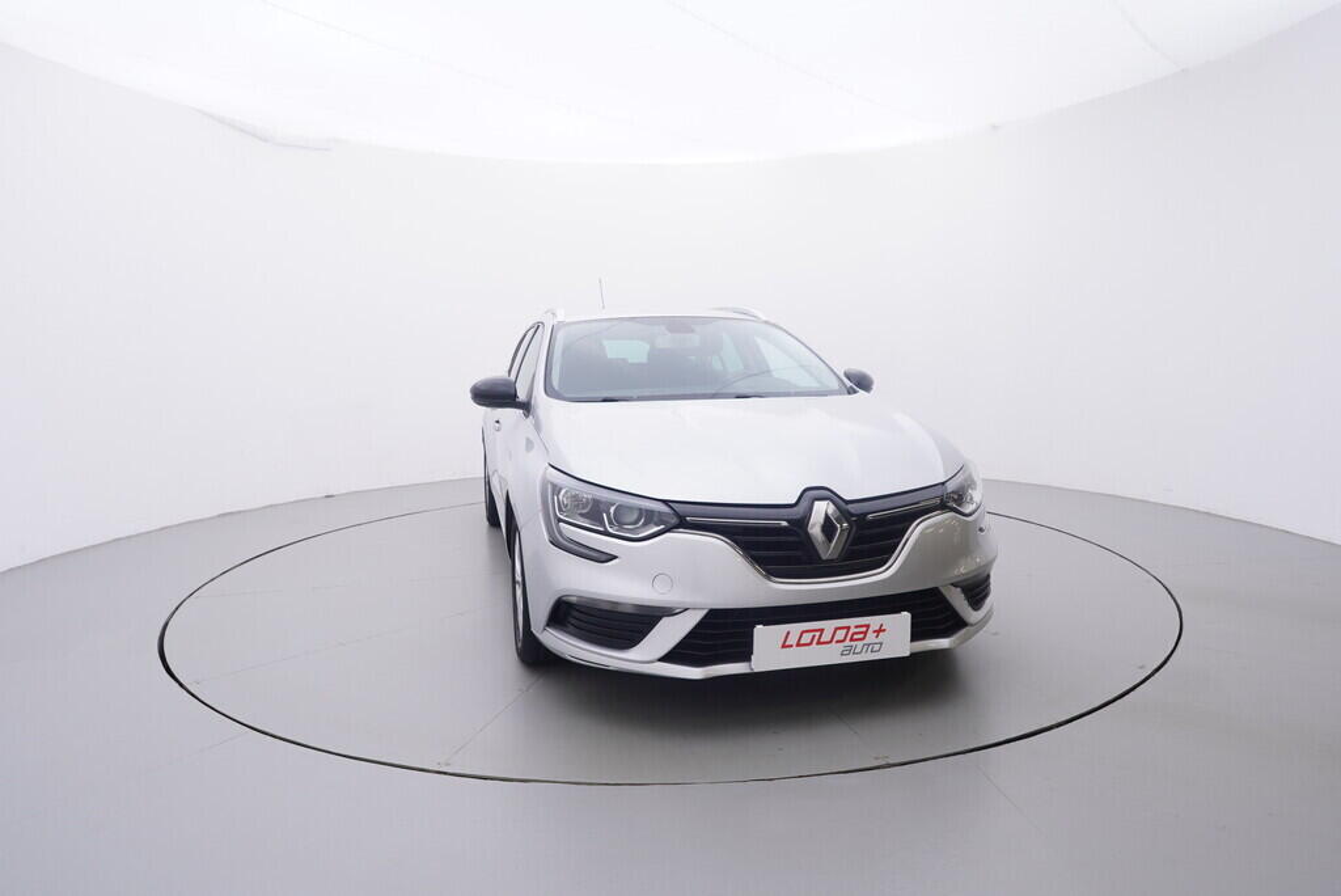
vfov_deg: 56.2
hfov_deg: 77.3
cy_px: 448
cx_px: 670
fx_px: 839
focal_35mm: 22
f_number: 5
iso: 200
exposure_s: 1/80
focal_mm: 15
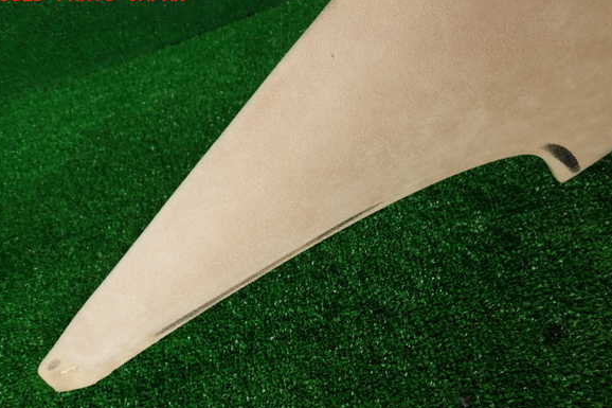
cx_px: 310
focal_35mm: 27
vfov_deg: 47.9
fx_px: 459
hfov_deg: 67.4
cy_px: 219
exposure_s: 1/125
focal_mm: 4.5
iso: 100
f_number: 2.8
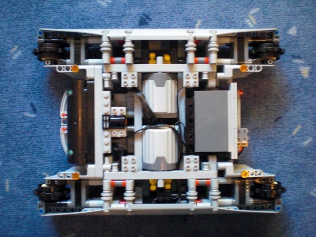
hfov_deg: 49.0
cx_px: 158
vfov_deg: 37.7
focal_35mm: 38
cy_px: 118
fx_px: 347
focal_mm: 6.3
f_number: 3.1
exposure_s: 1/25
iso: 800
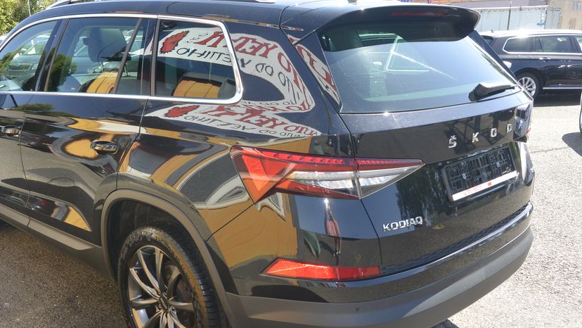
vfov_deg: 33.6
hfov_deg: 56.4
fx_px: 540
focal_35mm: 35
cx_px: 250
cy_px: 197
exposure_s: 1/250
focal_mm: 10
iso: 160
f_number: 4.5
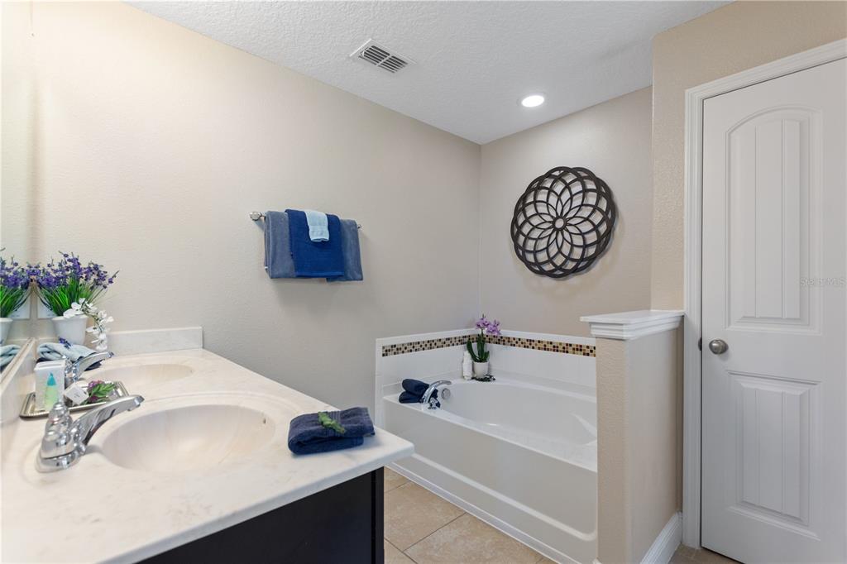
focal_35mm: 15
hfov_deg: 100.4
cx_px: 424
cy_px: 282
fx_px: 353
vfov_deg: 77.3
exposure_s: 1/15
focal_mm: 10
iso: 400
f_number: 4.5
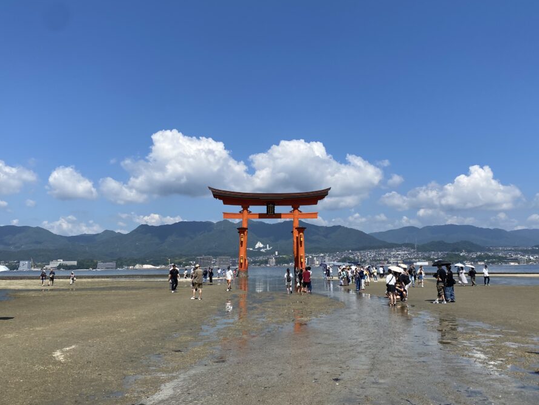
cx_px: 281
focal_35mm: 30
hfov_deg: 59.9
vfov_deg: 46.8
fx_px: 467
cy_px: 182
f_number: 1.8
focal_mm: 4.25
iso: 32
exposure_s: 1/3731
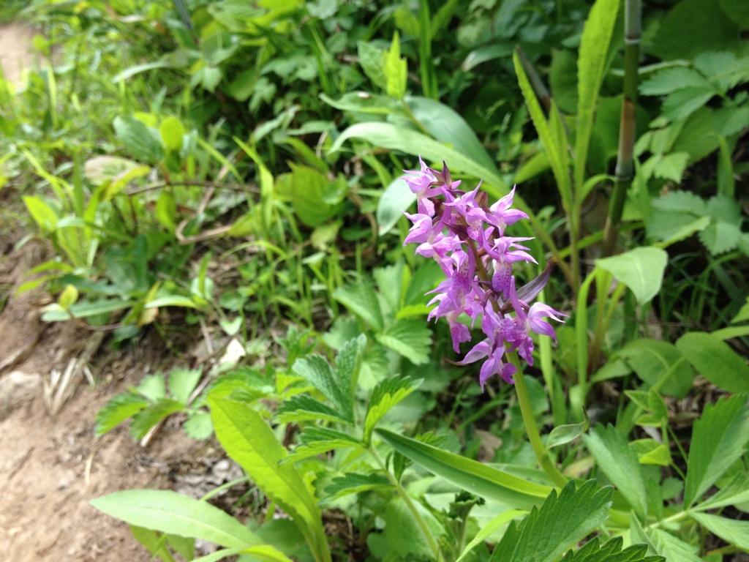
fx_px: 757
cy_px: 281
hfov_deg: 52.6
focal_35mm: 35
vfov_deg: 40.7
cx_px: 374
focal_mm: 4.28
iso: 64
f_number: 2.4
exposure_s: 1/386
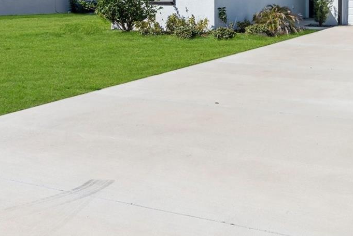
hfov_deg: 38.8
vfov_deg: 26.9
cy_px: -7
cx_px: 322
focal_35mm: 47
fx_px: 461
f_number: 8
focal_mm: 20
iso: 250
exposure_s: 1/500
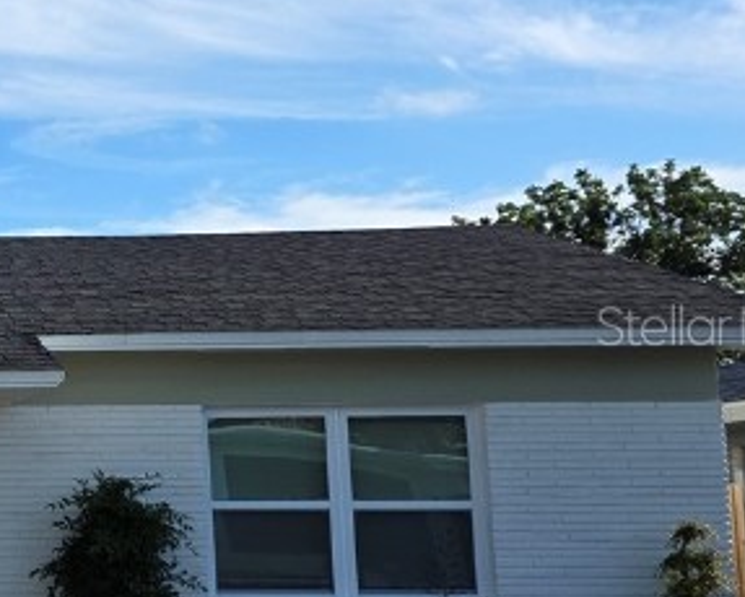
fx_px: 1765
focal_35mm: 80
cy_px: 324
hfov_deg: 19.5
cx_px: -488
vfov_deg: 19.2
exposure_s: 1/5296
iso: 80
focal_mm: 6.3
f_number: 1.7
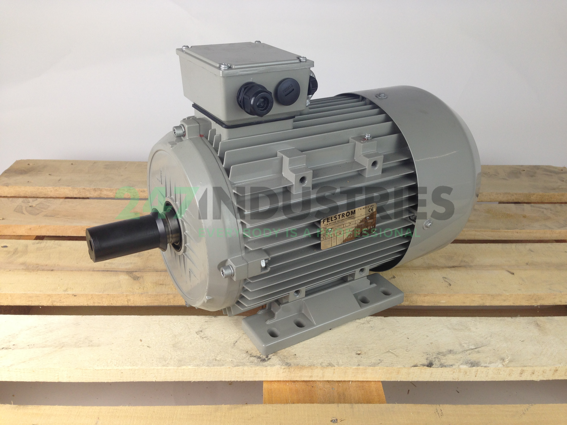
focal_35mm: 33
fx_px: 541
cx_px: 284
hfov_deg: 55.4
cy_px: 212
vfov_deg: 42.9
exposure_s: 1/143
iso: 50
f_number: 2.4
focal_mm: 4.12
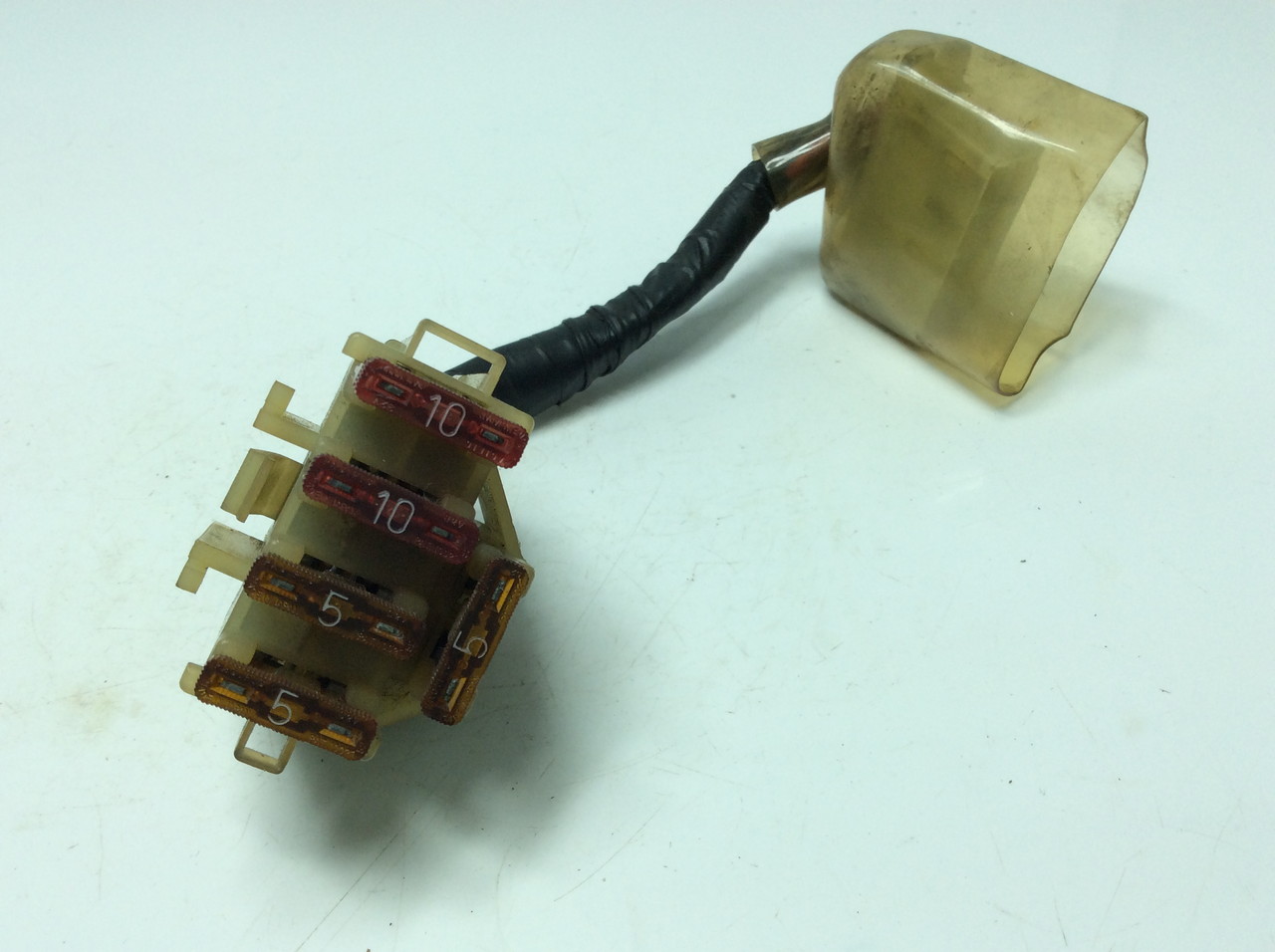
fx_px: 1177
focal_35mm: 32
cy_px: 476
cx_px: 638
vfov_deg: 44.1
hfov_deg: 56.9
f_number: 2.4
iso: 32
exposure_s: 1/502
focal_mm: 3.3
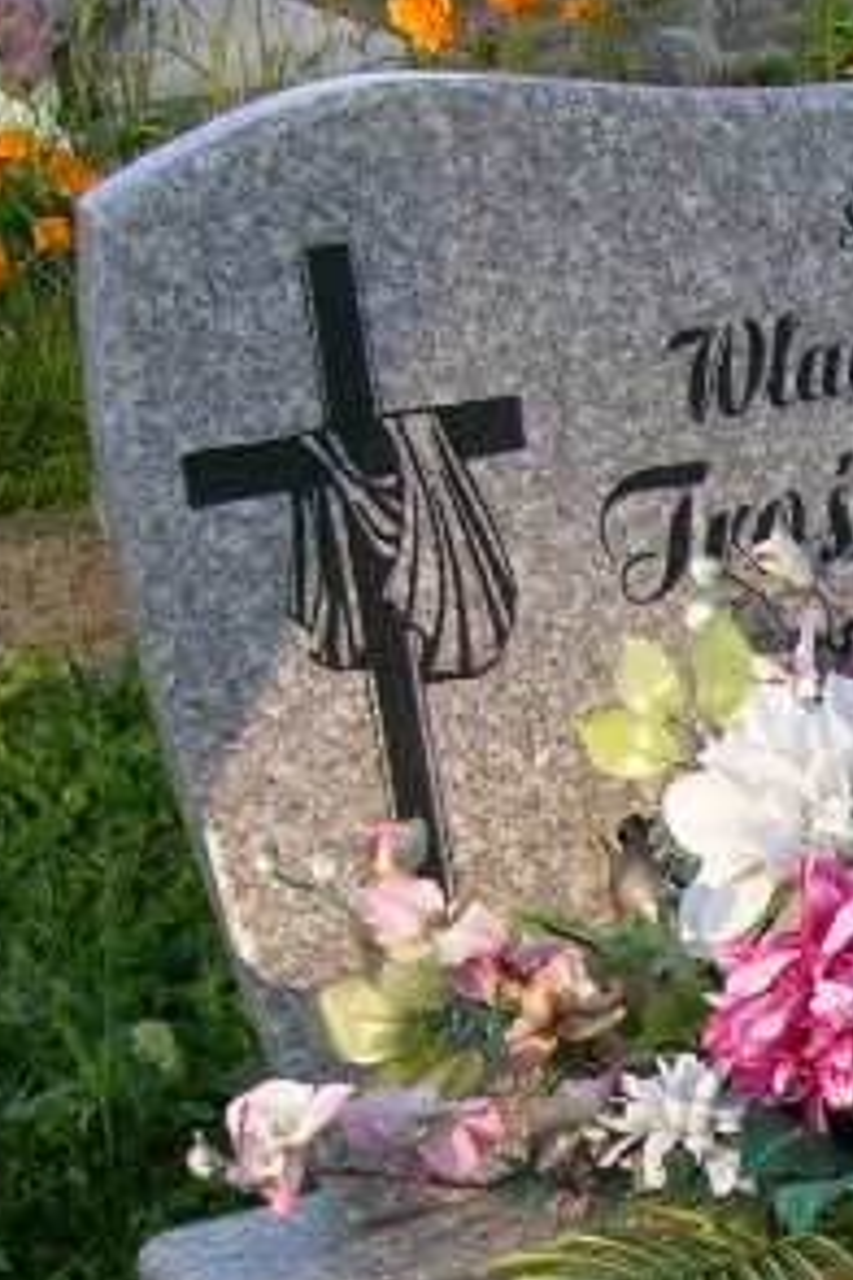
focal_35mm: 127
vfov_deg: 15.5
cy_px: 1585
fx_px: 4513
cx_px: 1880
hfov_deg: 9.8
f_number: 4
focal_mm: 8.9
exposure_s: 1/95.3
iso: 50
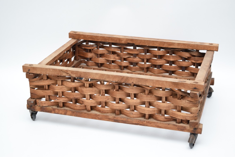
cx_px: 118
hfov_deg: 31.9
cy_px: 78
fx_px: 411
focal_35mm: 63
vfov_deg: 21.6
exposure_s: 1/60
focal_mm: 42
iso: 1100
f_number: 5
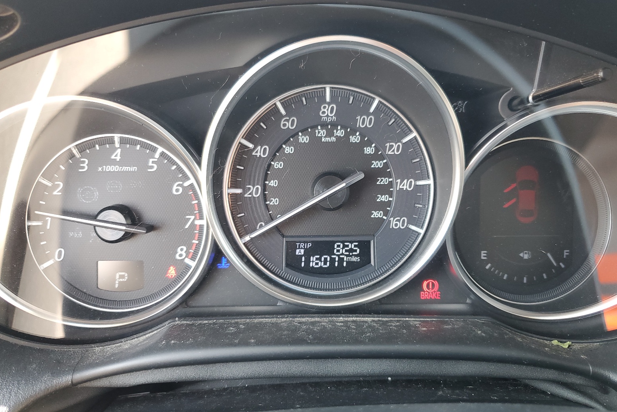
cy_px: 202
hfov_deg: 65.5
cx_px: 312
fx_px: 480
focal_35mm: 28
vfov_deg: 46.4
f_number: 1.5
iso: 73
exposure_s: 1/60.2
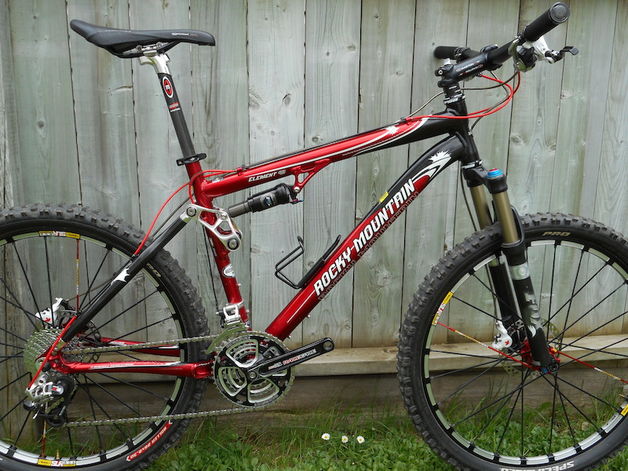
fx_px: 617
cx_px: 314
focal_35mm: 34
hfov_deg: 54.0
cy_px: 236
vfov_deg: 41.8
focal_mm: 6
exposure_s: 1/100
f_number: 4.2
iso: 80
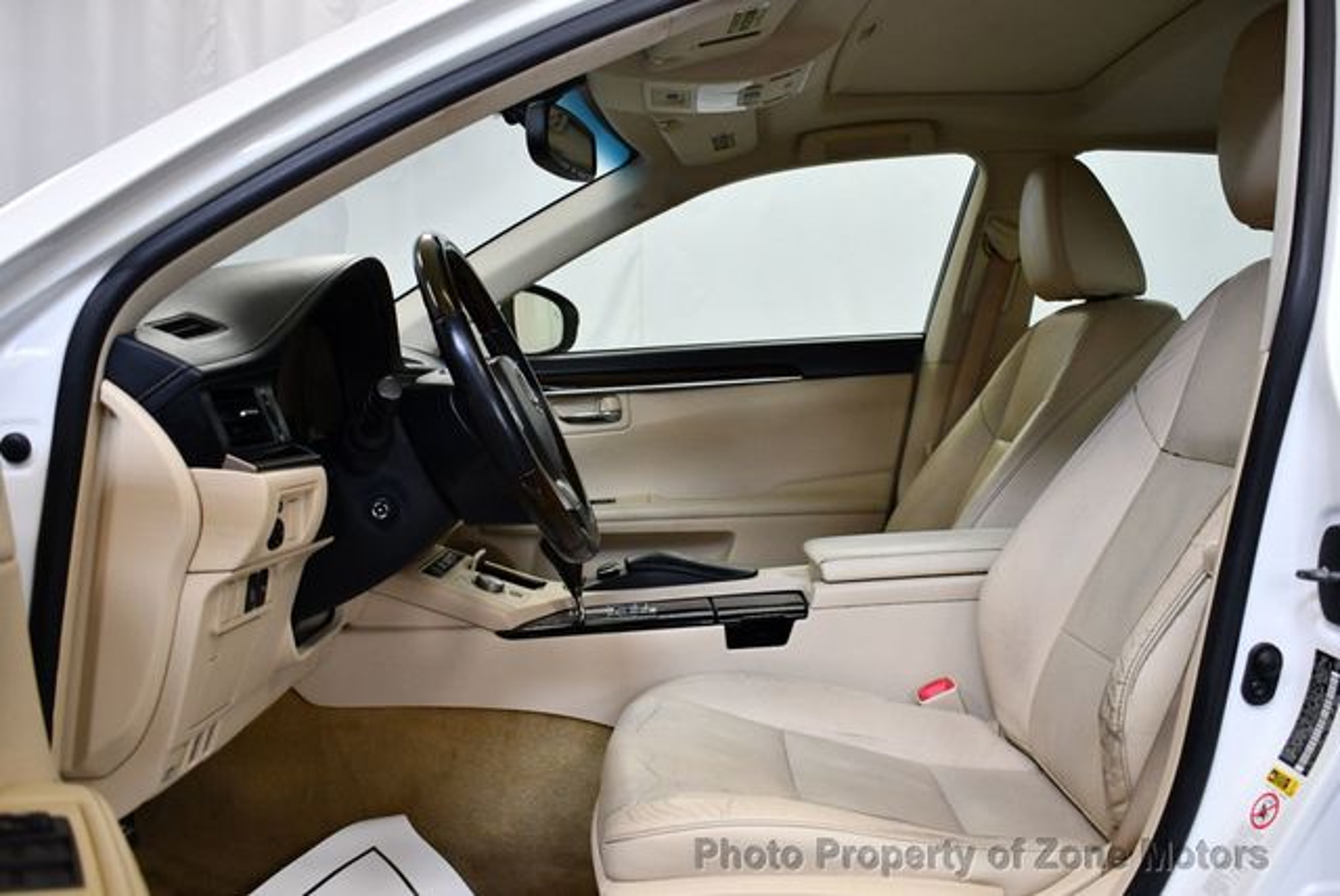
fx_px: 1341
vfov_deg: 36.9
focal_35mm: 36
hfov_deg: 53.1
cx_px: 670
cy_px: 448
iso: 800
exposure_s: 1/160
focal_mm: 18
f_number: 3.5
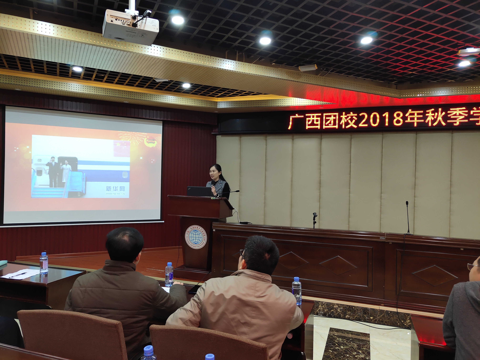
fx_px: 402
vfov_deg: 48.2
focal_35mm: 29
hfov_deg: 61.7
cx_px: 240
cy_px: 180
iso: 157
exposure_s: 1/50
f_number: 1.8
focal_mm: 4.27
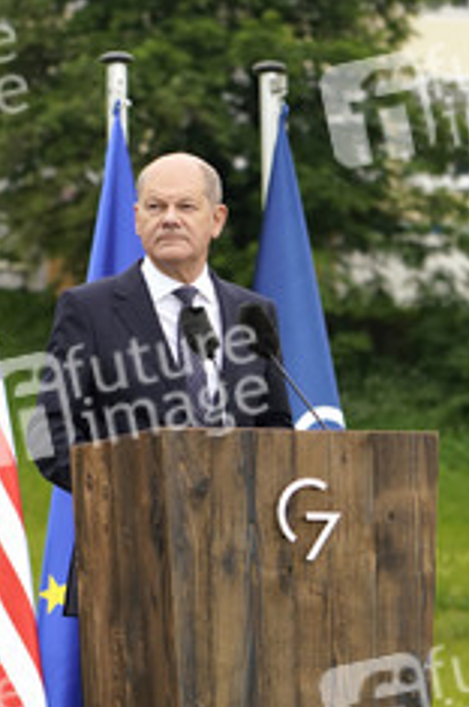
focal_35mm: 170
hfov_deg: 8.1
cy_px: 548
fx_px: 3332
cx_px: 201
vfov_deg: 12.1
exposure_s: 1/800
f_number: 4.5
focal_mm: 100
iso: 800
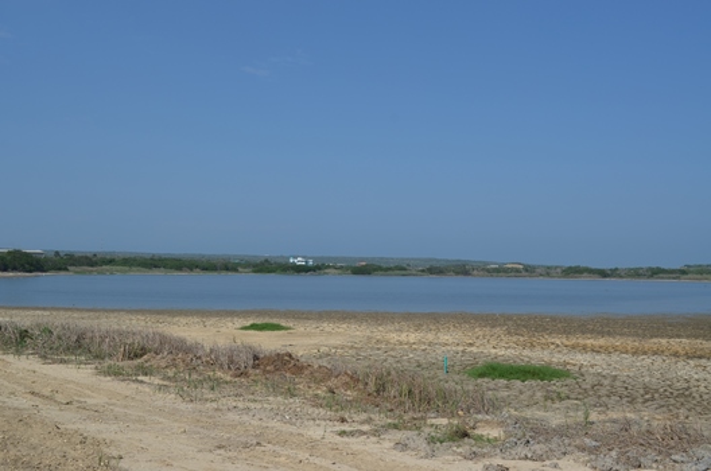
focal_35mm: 42
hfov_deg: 46.5
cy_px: 236
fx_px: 828
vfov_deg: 31.8
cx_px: 356
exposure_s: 1/500
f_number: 8
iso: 100
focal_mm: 28
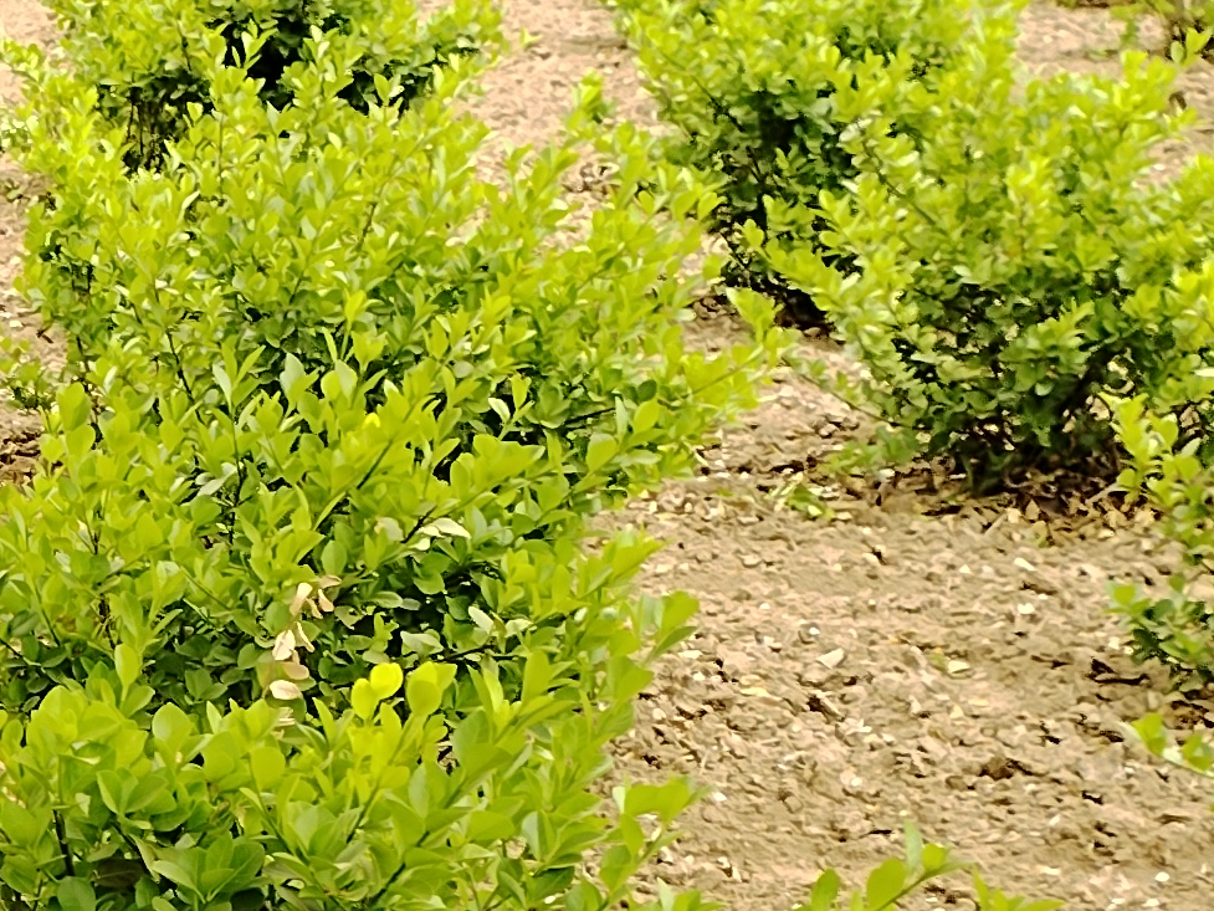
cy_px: 1257
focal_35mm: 109
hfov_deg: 16.3
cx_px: -650
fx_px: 3823
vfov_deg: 13.0
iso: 100
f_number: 1.8
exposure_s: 1/128
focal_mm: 4.26
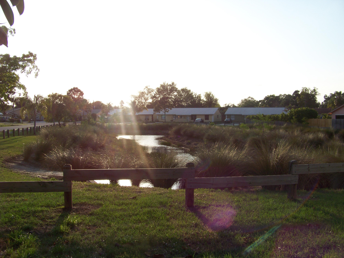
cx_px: 172
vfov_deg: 39.7
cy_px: 129
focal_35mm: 36
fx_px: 358
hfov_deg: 51.4
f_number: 4
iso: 66
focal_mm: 5.85
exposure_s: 1/500
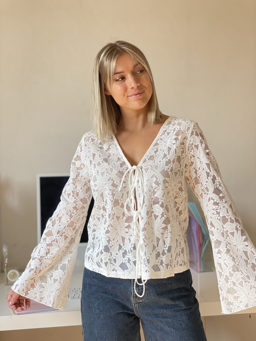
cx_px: 128
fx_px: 513
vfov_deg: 36.8
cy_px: 170
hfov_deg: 28.0
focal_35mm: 52
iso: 32
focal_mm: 6
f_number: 2
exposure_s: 1/122
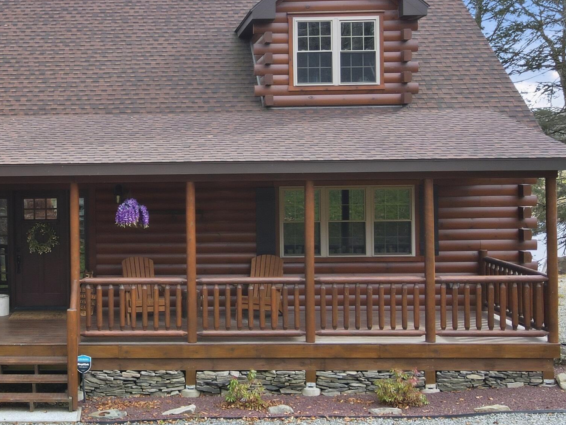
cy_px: 168
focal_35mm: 48
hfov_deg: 37.8
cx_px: 91
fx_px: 785
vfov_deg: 30.2
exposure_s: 1/60
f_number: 2.8
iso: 100
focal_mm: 4.5
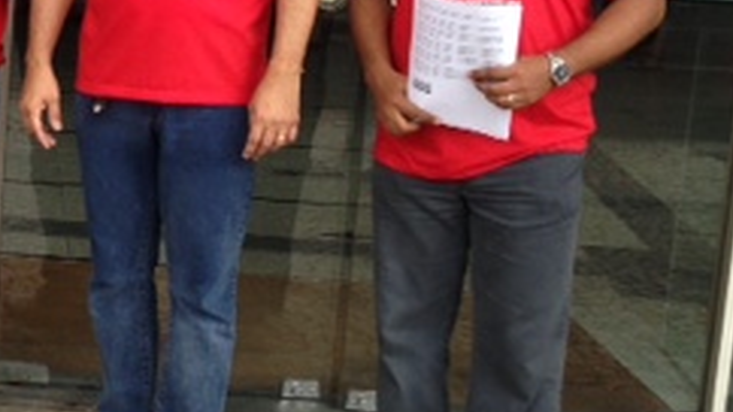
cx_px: -142
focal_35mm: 95
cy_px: 100
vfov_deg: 12.7
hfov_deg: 21.0
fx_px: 1846
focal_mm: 4.13
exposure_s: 1/292
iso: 50
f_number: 2.4
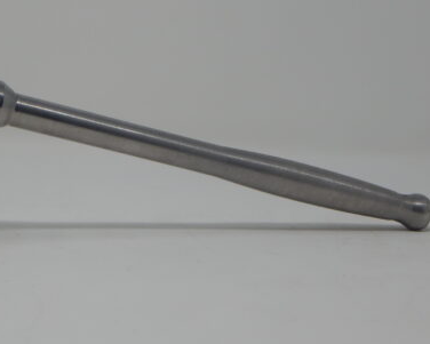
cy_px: 129
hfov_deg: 22.7
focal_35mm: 84
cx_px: 146
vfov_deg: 18.3
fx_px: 1069
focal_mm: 9.7
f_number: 3.8
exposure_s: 1/160
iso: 125
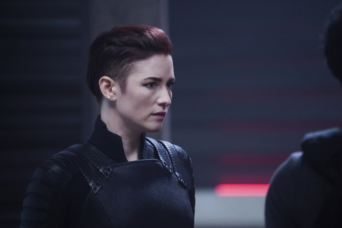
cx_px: 171
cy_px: 114
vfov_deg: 6.9
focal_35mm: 200
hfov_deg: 10.3
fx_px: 1900
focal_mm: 200
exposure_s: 1/100
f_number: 4
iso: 8000
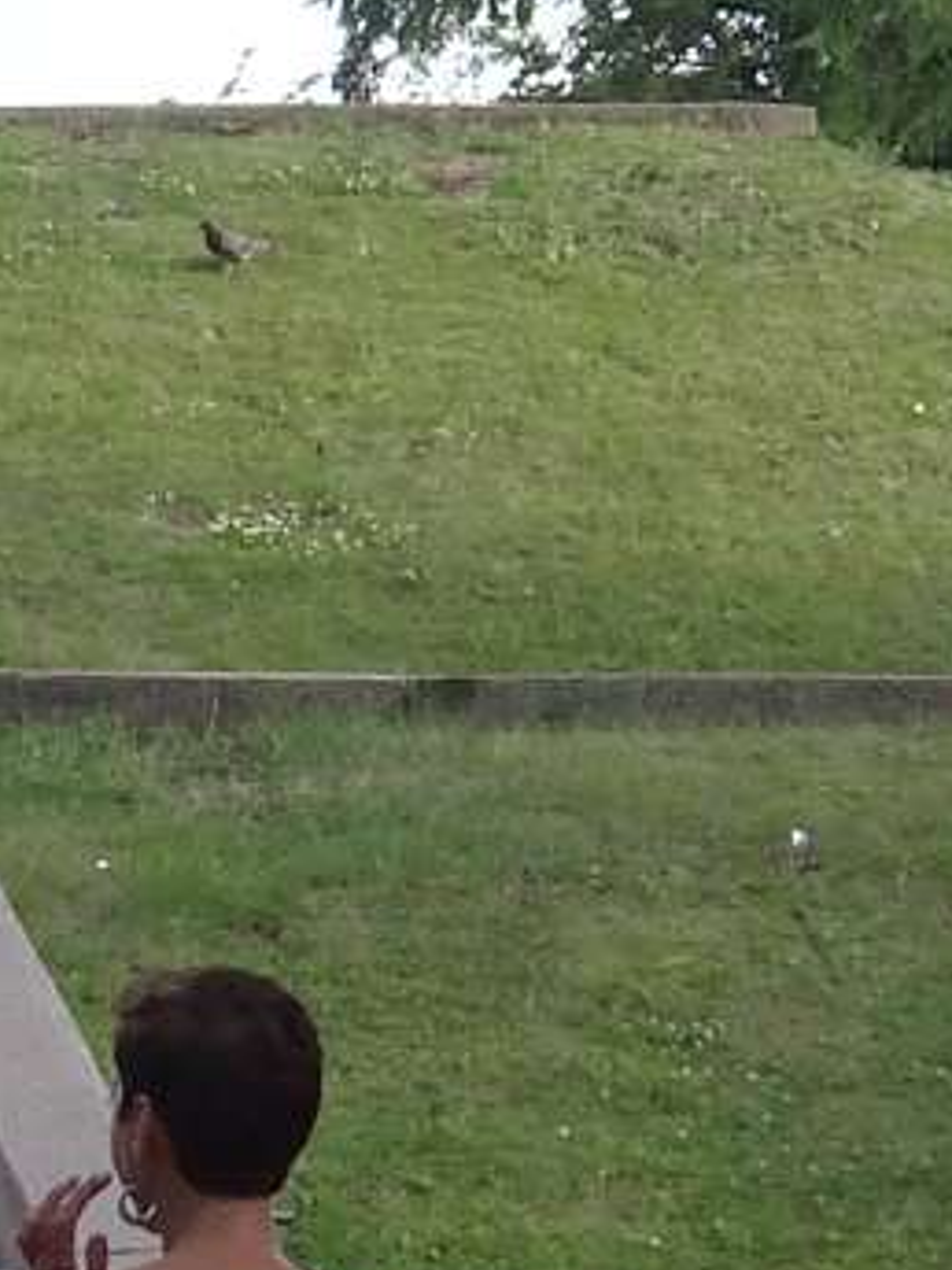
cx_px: -485
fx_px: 19435
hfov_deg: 2.8
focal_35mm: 530
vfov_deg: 3.7
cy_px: 738
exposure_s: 1/100
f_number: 5
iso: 80
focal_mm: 15.92
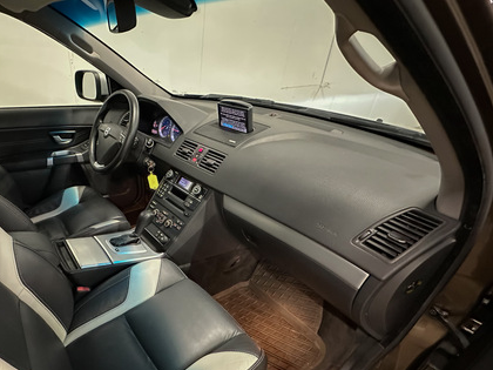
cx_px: 160
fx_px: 285
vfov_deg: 64.8
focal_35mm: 20
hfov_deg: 78.8
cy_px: 236
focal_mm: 2.22
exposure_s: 1/34
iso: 1250
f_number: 2.2
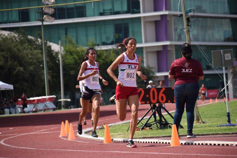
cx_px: 118
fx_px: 1481
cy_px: 79
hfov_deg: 9.1
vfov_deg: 6.1
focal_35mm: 225
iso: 180
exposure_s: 1/1250
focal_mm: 150
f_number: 5
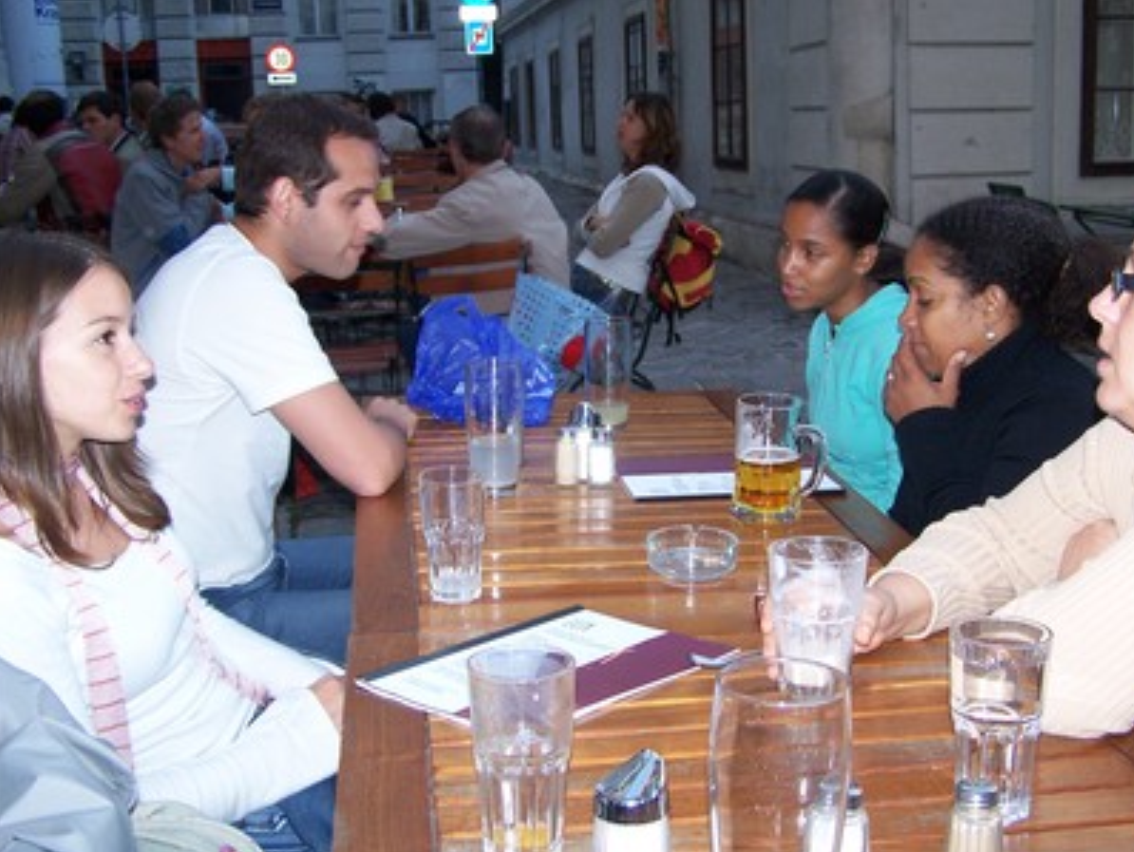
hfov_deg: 43.8
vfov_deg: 33.6
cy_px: 385
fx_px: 1410
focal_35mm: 43
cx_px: 633
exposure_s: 1/60
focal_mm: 6.3
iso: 140
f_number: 2.8
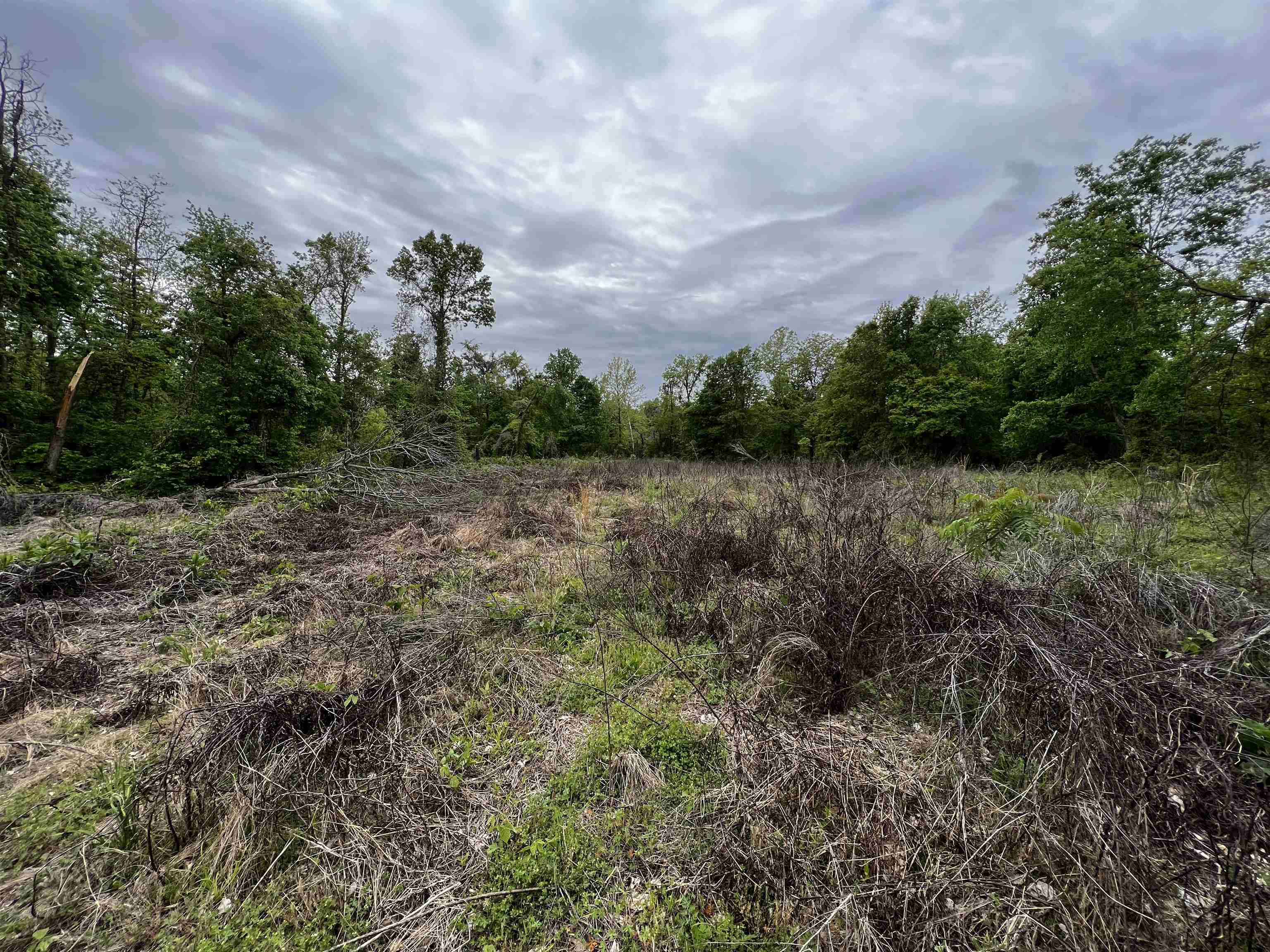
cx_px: 635
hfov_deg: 106.2
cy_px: 476
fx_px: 477
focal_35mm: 13
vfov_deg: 89.9
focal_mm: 1.57
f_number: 1.8
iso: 32
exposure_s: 1/564
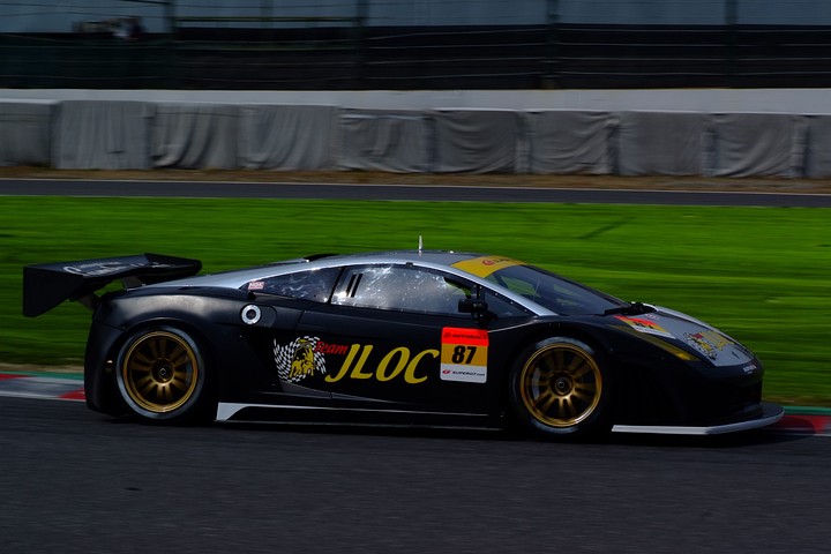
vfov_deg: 10.2
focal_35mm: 135
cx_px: 416
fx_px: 3116
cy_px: 277
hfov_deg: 15.2
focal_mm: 90
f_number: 16
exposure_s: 1/250
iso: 100
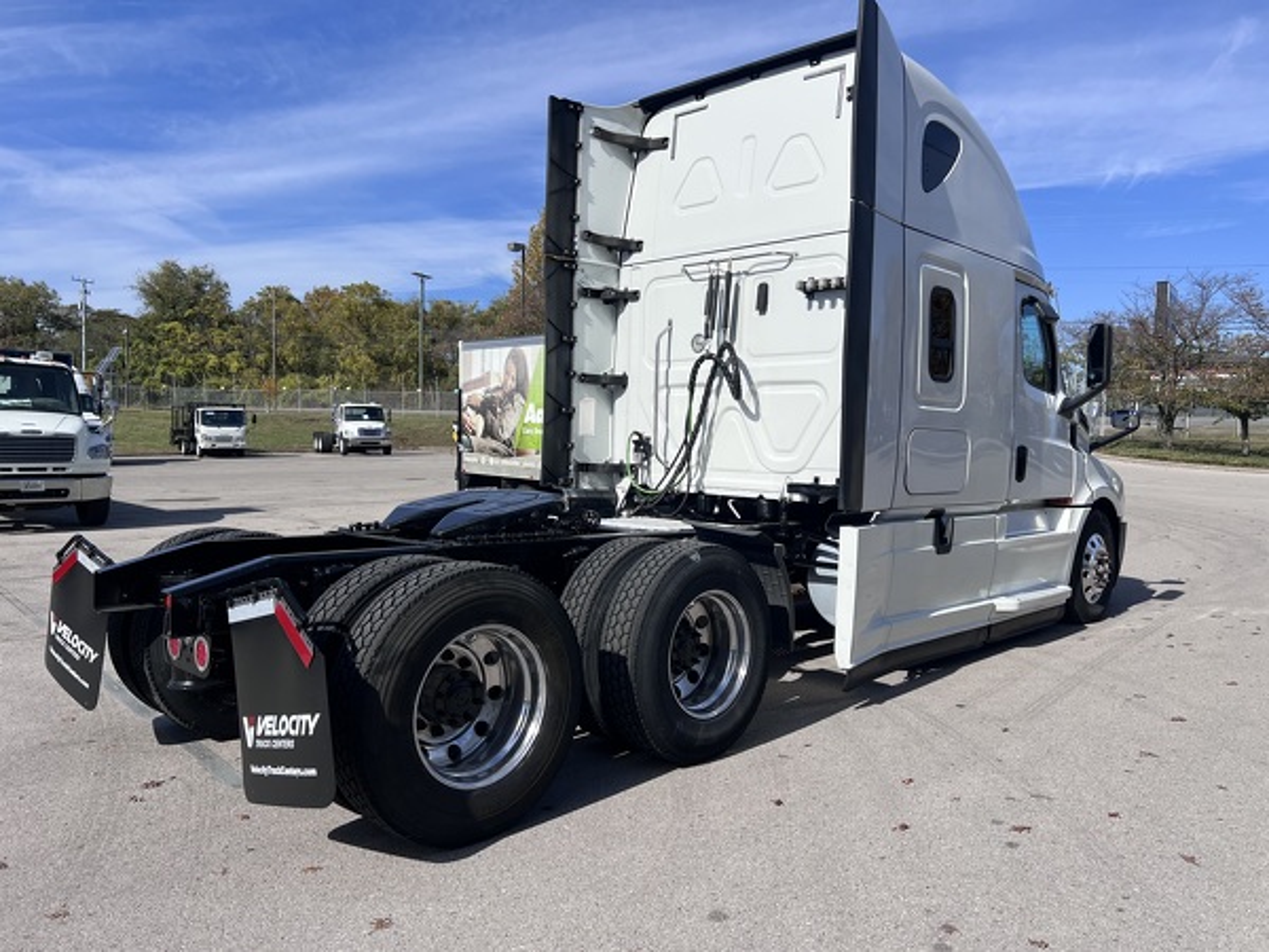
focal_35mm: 26
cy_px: 476
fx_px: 953
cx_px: 634
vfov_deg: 53.1
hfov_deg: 67.3
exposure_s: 1/5882
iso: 50
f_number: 1.5
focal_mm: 5.7
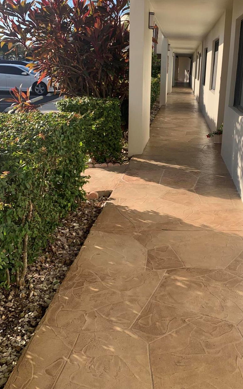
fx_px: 360
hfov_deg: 36.7
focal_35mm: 34
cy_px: 161
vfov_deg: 56.4
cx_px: 171
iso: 25
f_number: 1.8
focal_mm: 4.25
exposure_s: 1/2257
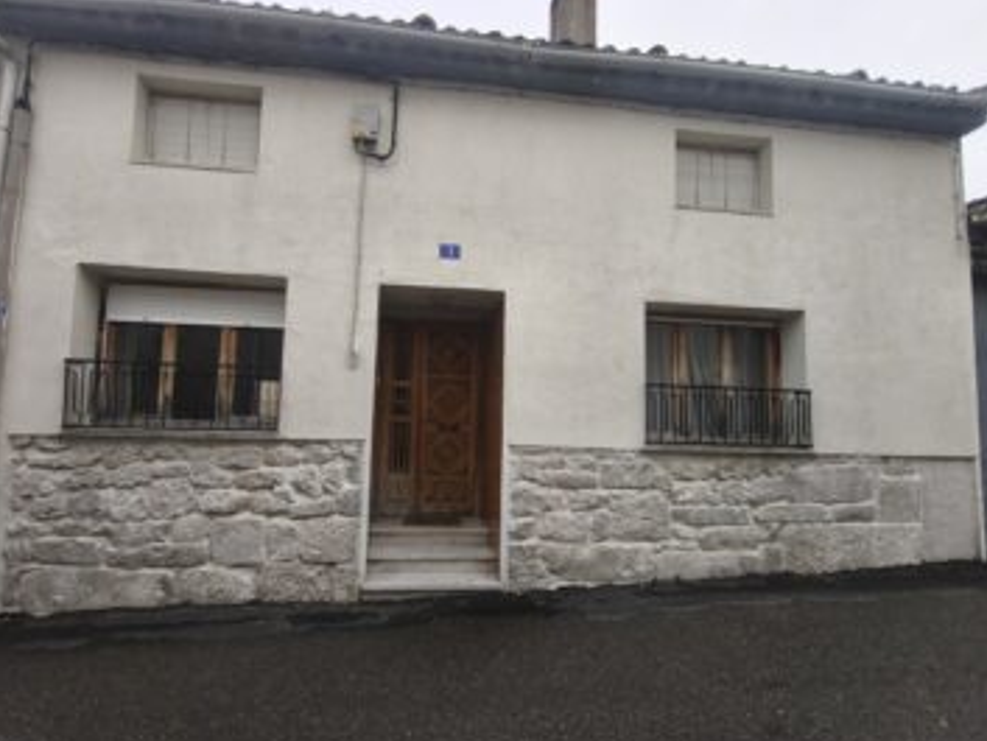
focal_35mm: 17
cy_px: 394
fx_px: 485
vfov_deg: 74.7
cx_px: 456
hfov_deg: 90.8
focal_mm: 1.91
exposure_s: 1/581
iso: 50
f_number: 2.2
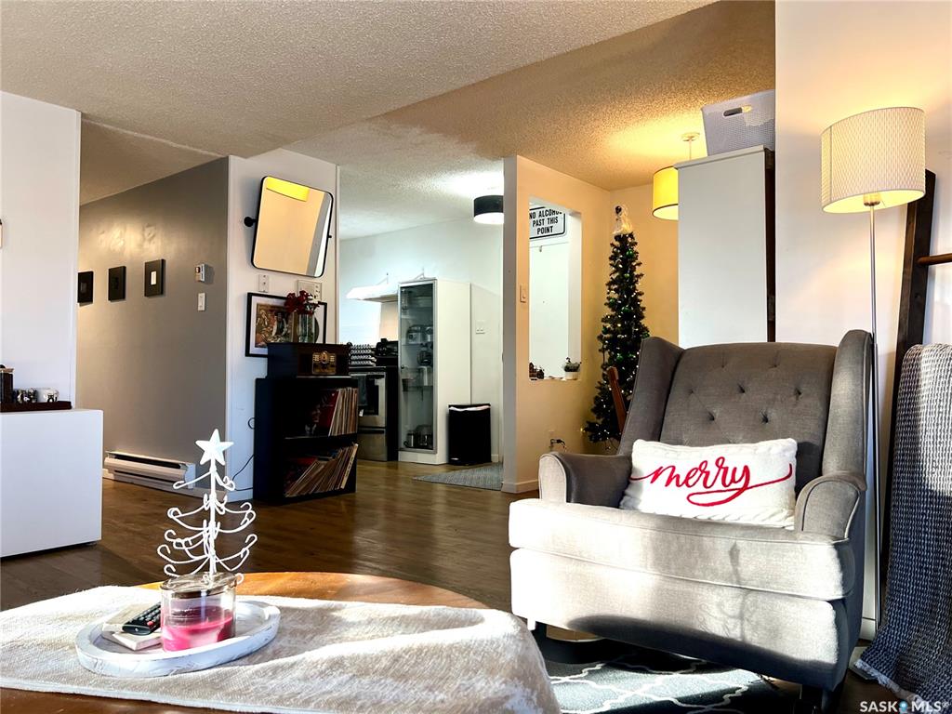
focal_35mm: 26
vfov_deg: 53.1
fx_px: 715
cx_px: 476
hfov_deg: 67.3
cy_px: 357
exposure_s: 1/120
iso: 100
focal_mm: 5.7
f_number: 1.5
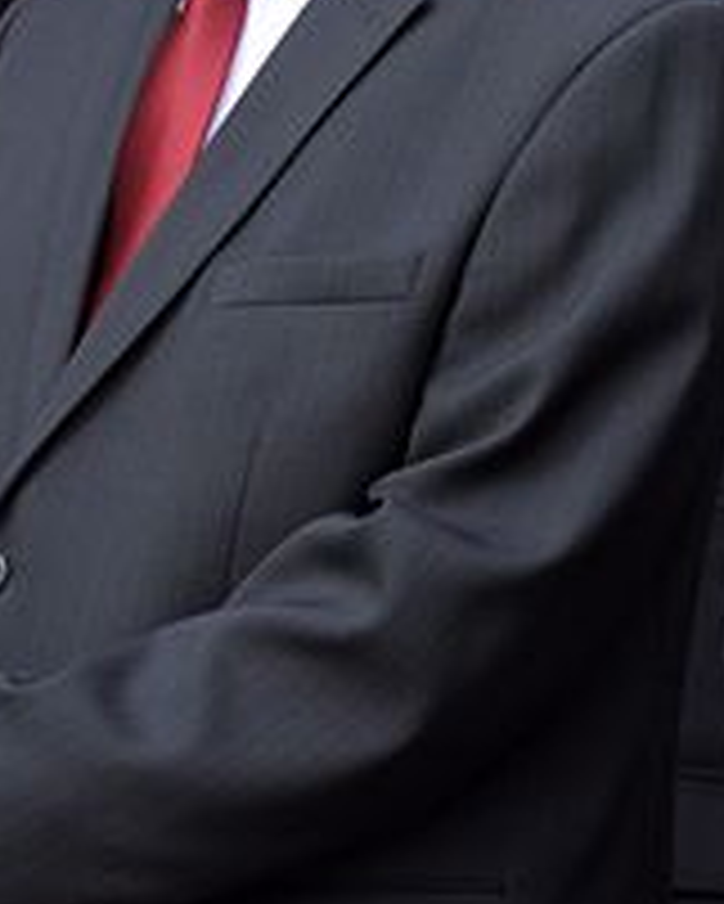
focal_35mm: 624
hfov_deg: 2.5
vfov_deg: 3.1
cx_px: 1079
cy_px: 196
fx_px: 16700
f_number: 6.3
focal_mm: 105
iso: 500
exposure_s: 1/640
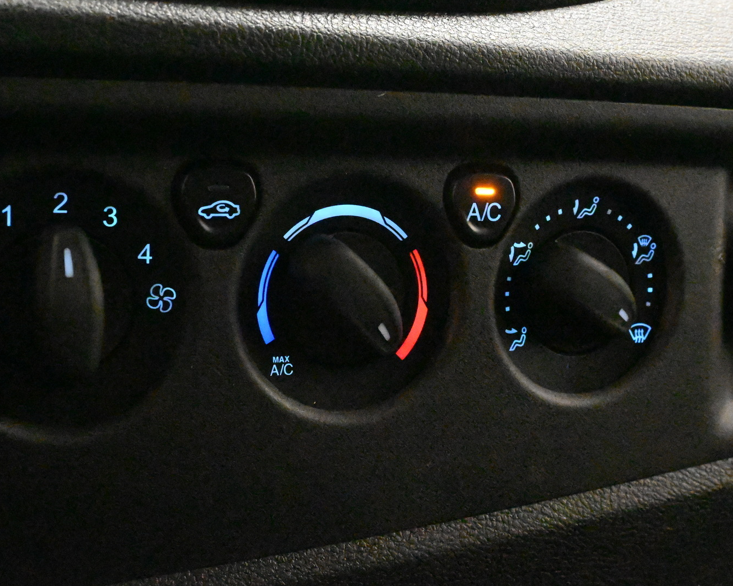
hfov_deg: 36.1
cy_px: 292
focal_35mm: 52
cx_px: 339
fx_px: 1125
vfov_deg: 29.2
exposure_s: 1/50
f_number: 11
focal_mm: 30.5
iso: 51200
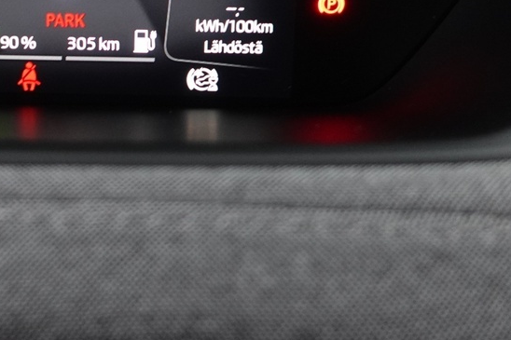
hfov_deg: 27.8
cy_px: 58
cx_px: 86
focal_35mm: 71
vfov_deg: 19.0
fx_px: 1007
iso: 800
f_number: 1.8
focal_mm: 9.4
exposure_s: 1/30
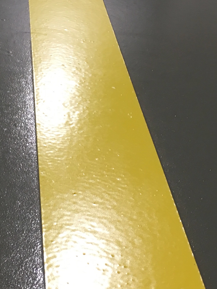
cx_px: 31
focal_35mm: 80
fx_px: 669
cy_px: 109
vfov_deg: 24.4
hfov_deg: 18.2
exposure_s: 1/30
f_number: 2.2
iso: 50
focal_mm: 4.15
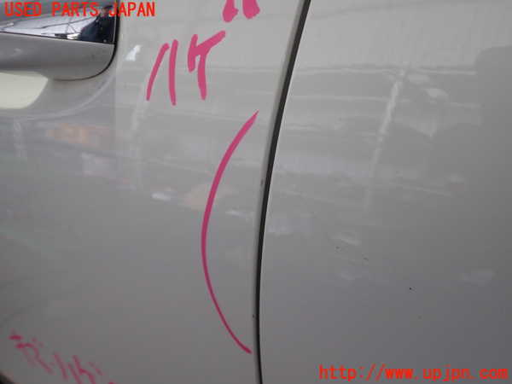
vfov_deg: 46.8
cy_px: 192
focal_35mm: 30
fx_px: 444
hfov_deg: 60.0
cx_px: 256
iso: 200
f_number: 2.3
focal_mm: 5.4
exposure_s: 1/80
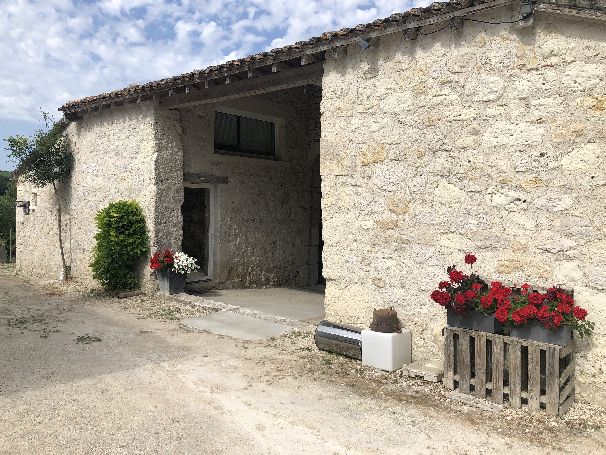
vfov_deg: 49.7
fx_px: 490
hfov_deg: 63.4
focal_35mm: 28
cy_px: 228
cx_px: 303
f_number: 1.8
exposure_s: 1/2825
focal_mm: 4
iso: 25
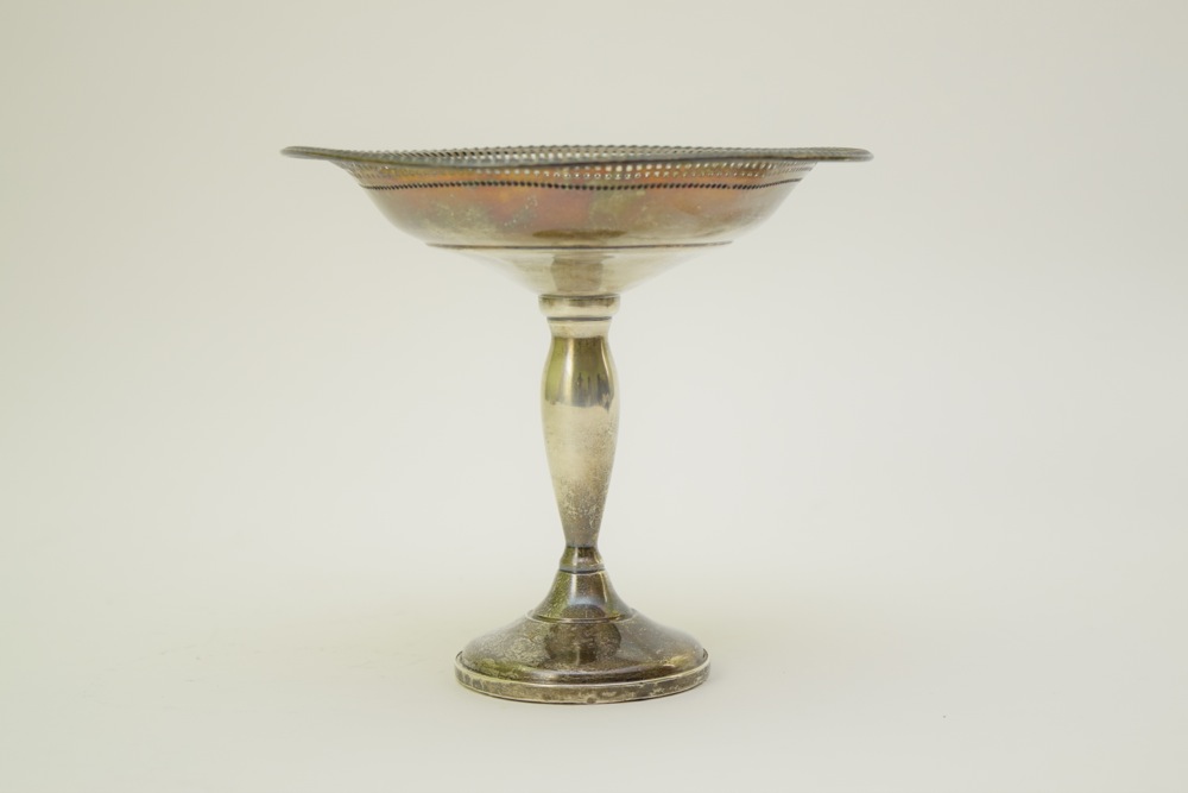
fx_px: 2475
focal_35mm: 75
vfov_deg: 18.2
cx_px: 594
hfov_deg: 27.0
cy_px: 396
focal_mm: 50
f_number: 5.6
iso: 320
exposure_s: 1/125
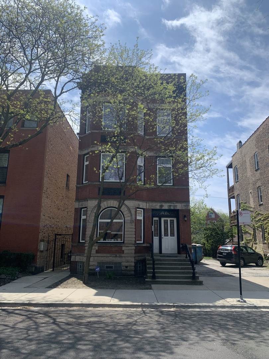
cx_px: 134
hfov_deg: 53.1
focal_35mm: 26
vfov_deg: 67.3
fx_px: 269
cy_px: 180
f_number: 1.8
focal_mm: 4.25
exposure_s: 1/3086
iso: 25
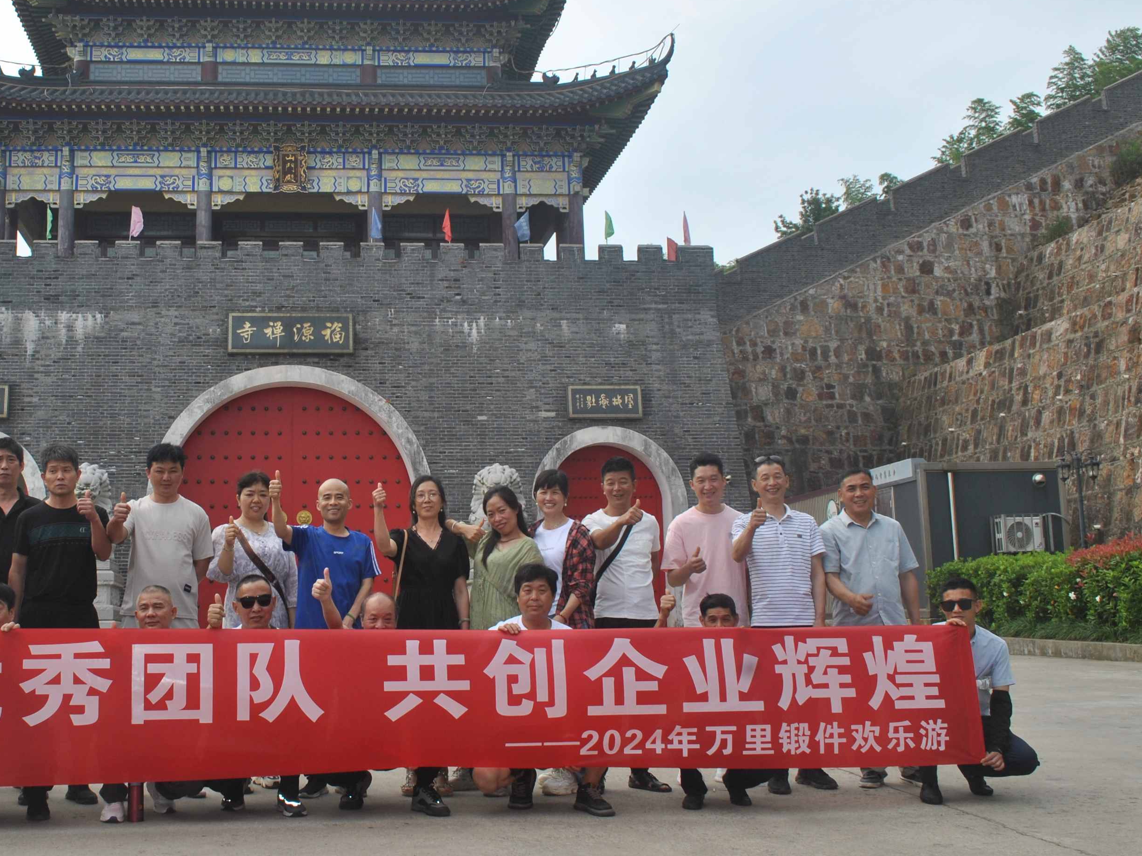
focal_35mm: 41
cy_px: 365
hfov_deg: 45.0
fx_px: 1353
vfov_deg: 35.1
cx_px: 361
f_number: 9
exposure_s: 1/200
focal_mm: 18
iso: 100
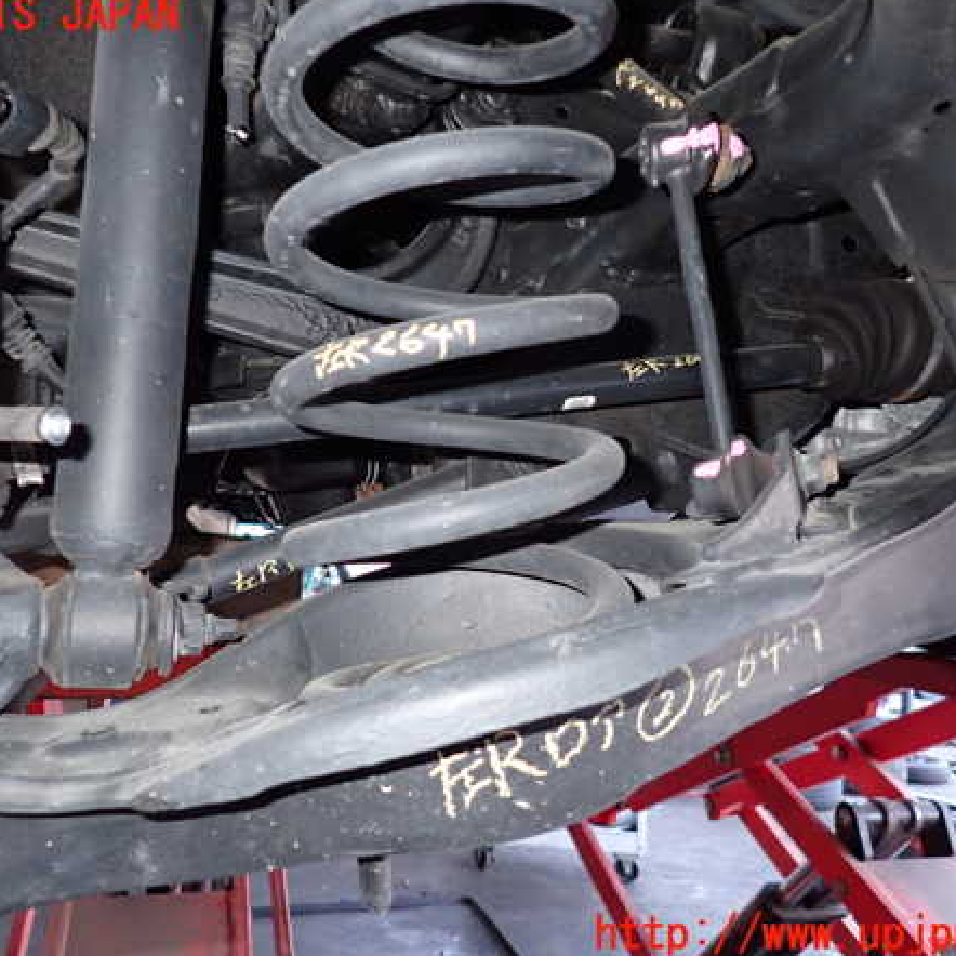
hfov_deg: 54.0
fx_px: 937
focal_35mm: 30
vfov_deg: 54.0
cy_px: 476
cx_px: 435
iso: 800
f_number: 5.6
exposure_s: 1/30
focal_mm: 4.5
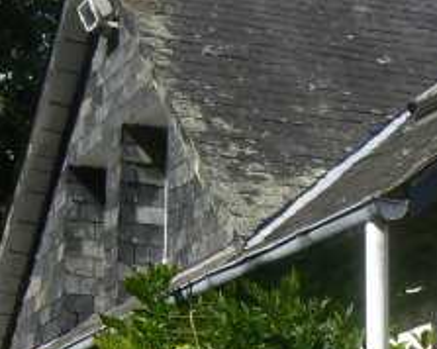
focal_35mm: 142
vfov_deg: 10.3
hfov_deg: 13.6
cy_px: 597
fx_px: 1835
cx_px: 284
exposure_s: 1/400
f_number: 6.3
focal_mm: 6
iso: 80
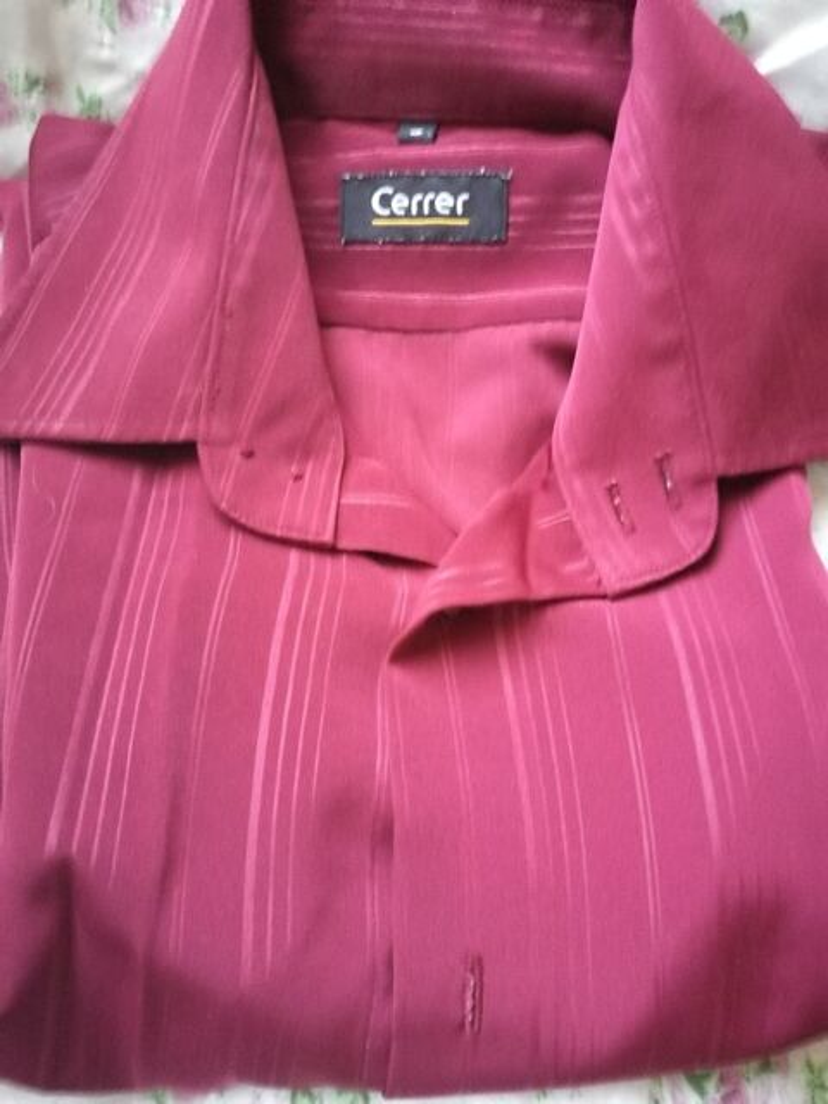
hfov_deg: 51.4
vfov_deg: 65.3
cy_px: 552
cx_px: 414
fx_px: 861
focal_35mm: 27
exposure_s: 1/16.7
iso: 1600
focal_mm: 4.5
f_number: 2.2
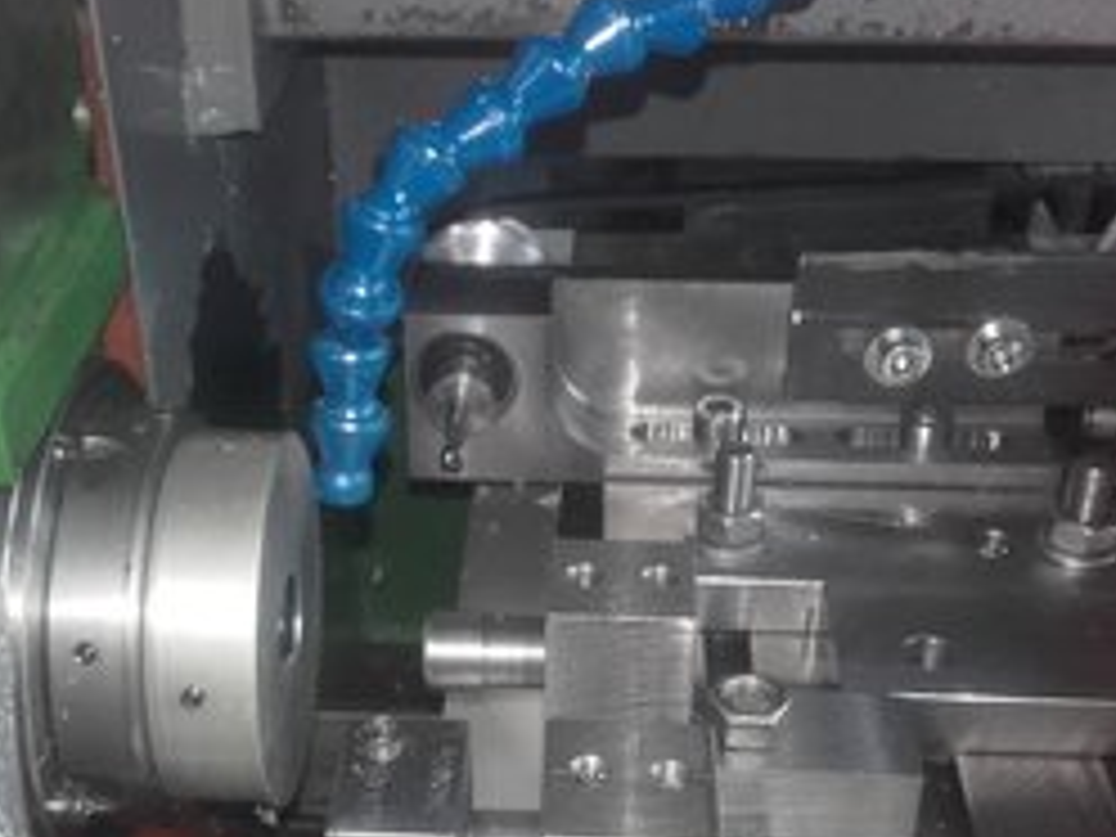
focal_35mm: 50
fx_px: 1612
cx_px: 504
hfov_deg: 38.2
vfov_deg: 28.9
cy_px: 567
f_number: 2.2
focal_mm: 3.31
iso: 140
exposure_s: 1/25
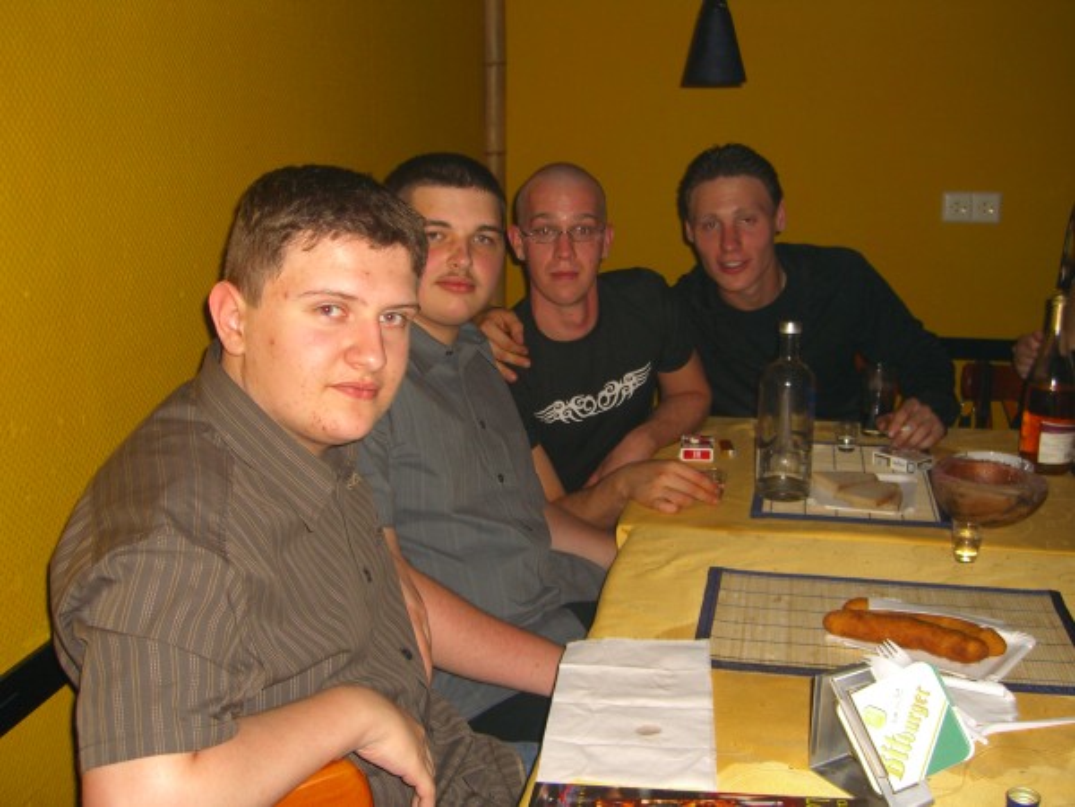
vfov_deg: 37.7
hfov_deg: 49.0
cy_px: 404
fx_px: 1180
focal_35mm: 38
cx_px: 538
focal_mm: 7.9
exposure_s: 1/60
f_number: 2.8
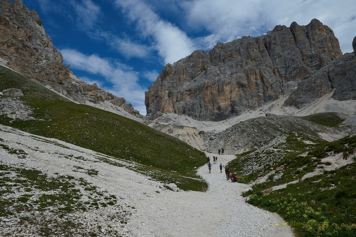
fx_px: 198
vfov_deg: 61.9
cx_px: 178
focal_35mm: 20
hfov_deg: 84.0
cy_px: 118
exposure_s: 1/350
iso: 100
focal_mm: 20
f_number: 11
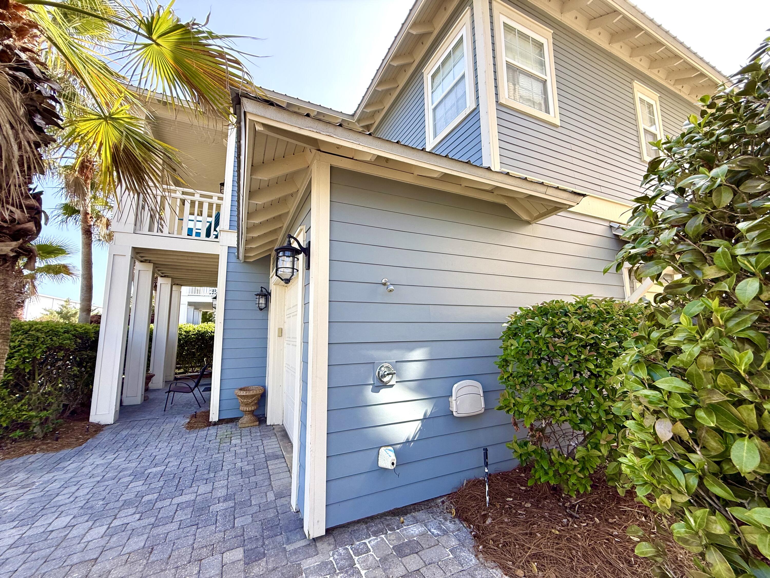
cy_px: 289
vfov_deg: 85.7
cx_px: 385
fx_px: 311
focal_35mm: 14
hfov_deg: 102.1
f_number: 2.2
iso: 50
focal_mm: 2.22
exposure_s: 1/300
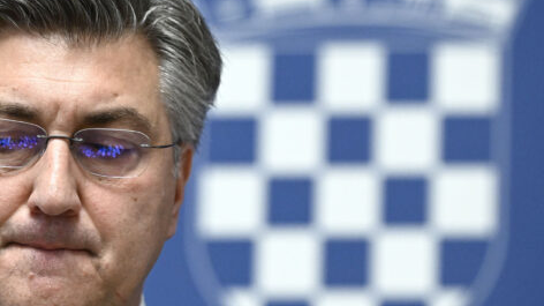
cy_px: 142
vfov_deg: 3.6
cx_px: 156
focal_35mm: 333
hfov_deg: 6.5
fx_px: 4801
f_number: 4
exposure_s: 1/800
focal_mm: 200
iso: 4000
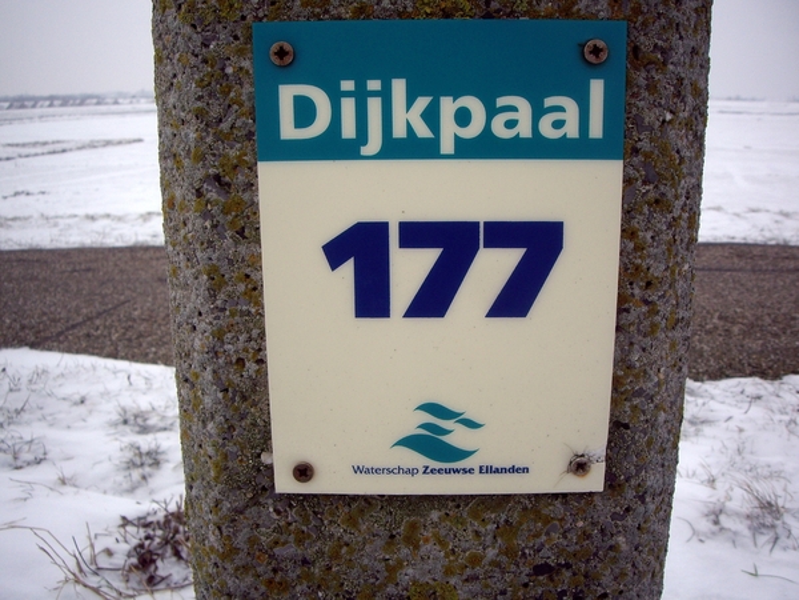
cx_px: 400
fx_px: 877
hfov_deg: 49.0
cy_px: 300
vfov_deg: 37.7
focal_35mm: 38
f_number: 4.3
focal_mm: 6.2
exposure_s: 1/200
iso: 64
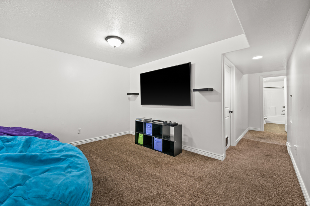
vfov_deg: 81.1
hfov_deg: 104.3
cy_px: 103
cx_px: 155
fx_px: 120
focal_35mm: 14
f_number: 7.1
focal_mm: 14
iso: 400
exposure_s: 1/4
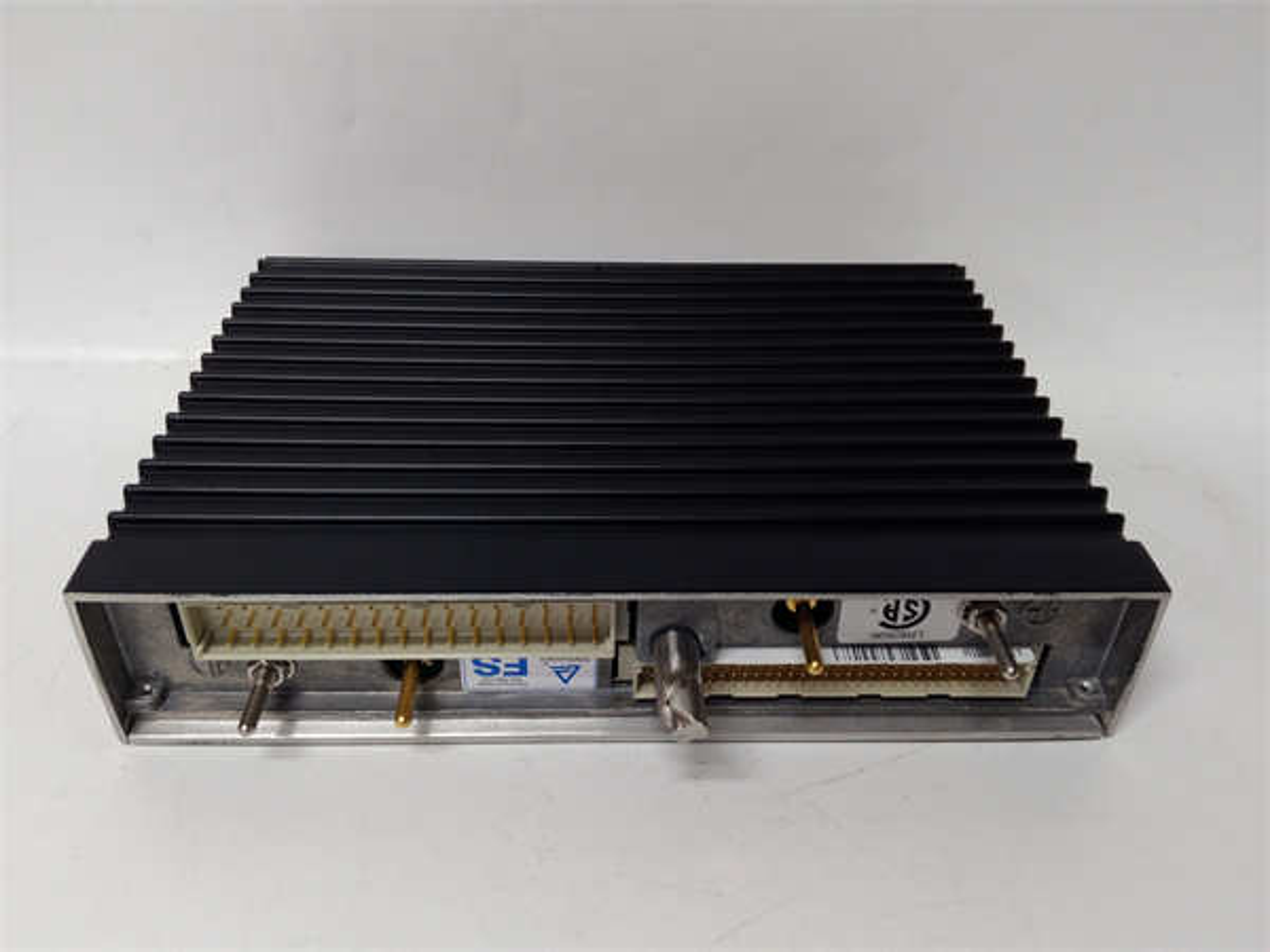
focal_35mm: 27
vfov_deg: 51.4
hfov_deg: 65.3
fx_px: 991
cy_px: 476
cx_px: 635
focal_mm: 3.79
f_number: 2
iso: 238
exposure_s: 1/33
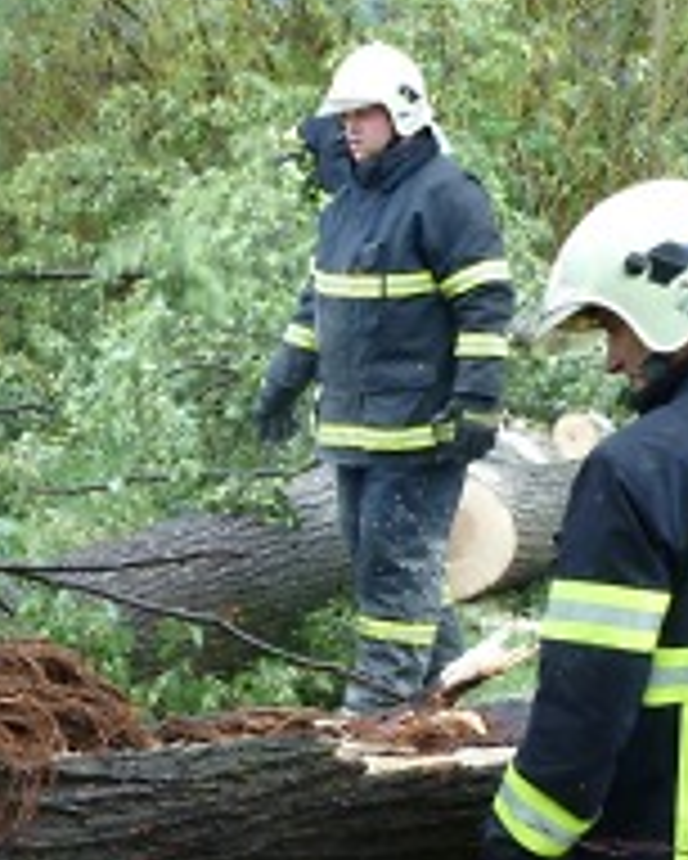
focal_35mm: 90
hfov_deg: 16.9
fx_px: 2289
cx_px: 72
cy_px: 630
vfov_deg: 21.1
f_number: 3.7
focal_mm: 7.3
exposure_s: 1/30
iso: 100
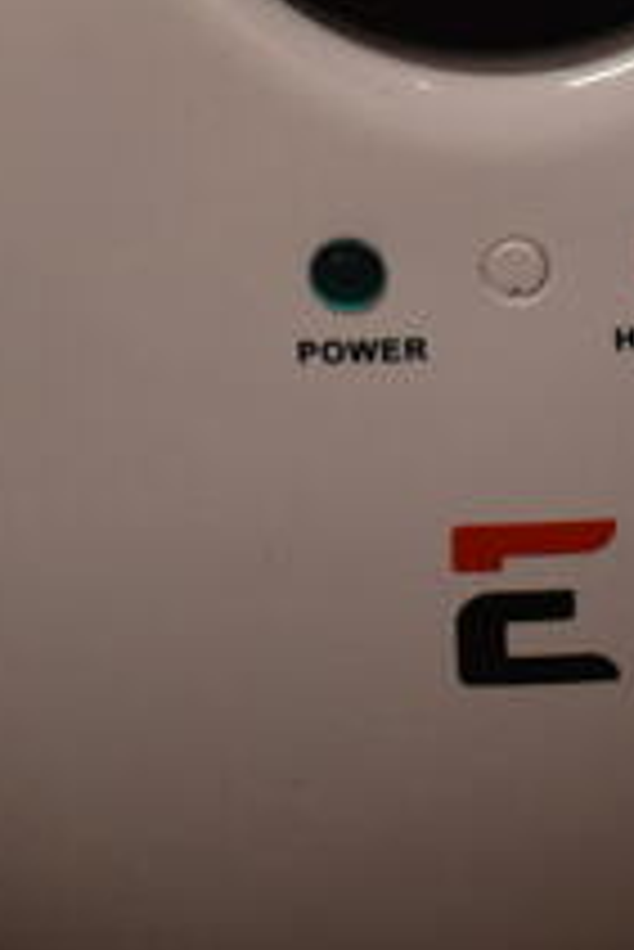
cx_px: 549
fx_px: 3085
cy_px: -299
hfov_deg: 11.7
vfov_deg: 16.5
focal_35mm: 117
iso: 1600
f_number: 3.5
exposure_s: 1/125
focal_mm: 18
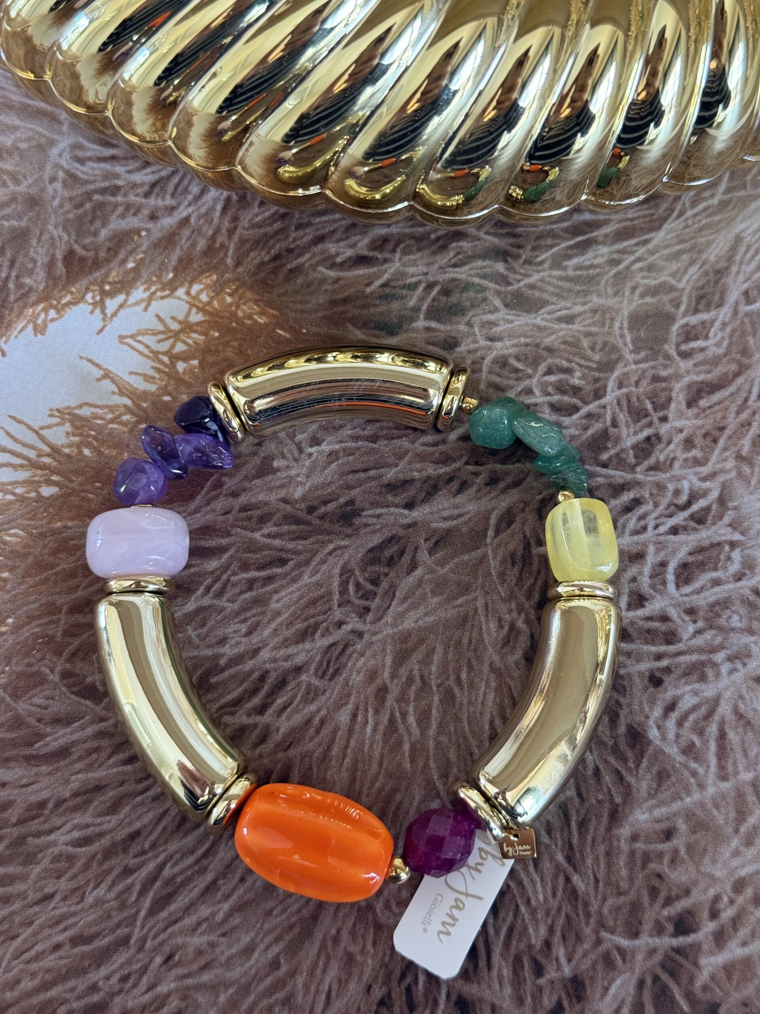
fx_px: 1405
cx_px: 380
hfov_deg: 30.3
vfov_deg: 39.7
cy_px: 507
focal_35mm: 48
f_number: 1.78
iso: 200
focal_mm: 6.76
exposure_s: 1/60
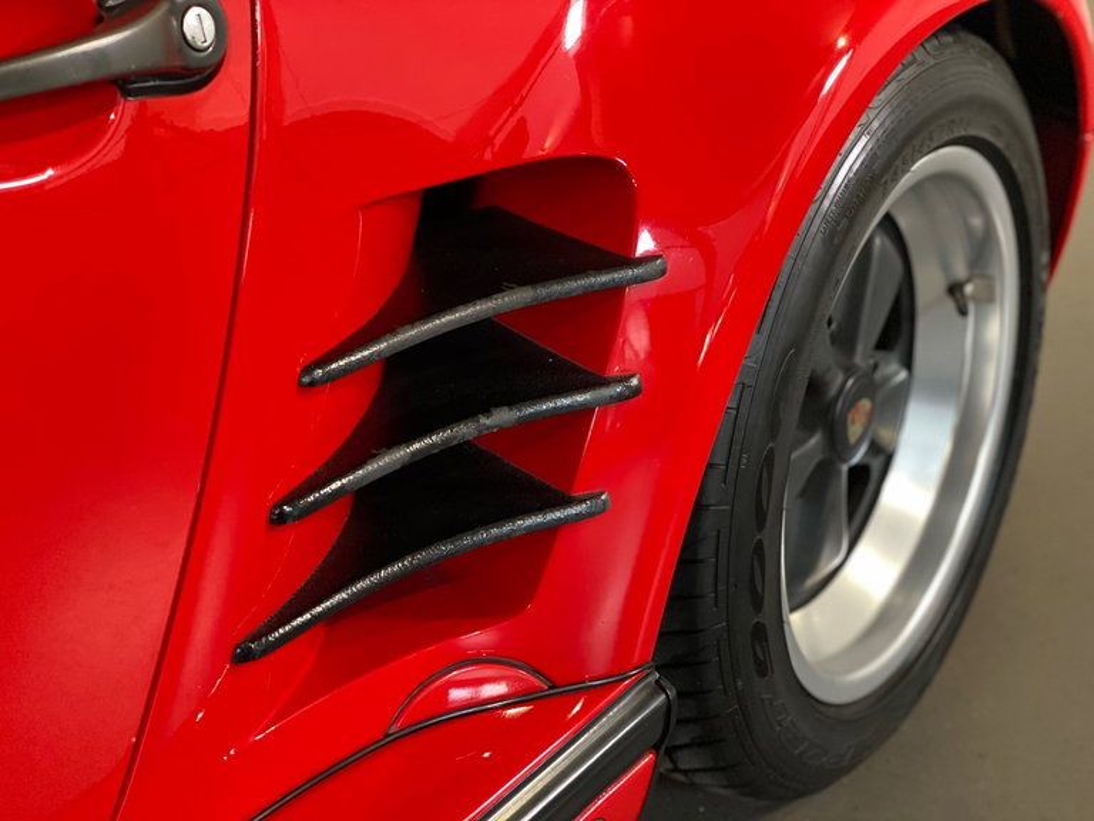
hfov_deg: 36.8
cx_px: 547
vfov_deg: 28.0
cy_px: 410
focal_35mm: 52
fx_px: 1643
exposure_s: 1/21
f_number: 2
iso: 500
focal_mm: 6
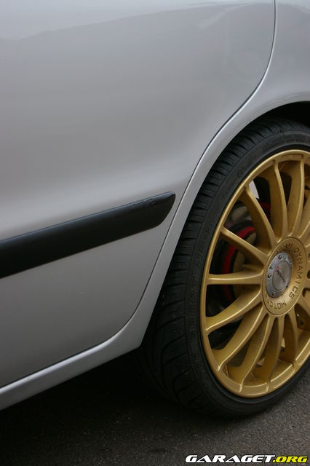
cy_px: 233
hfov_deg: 23.8
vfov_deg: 35.1
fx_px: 737
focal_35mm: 57
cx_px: 155
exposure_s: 1/60
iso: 200
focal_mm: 38
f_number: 4.5
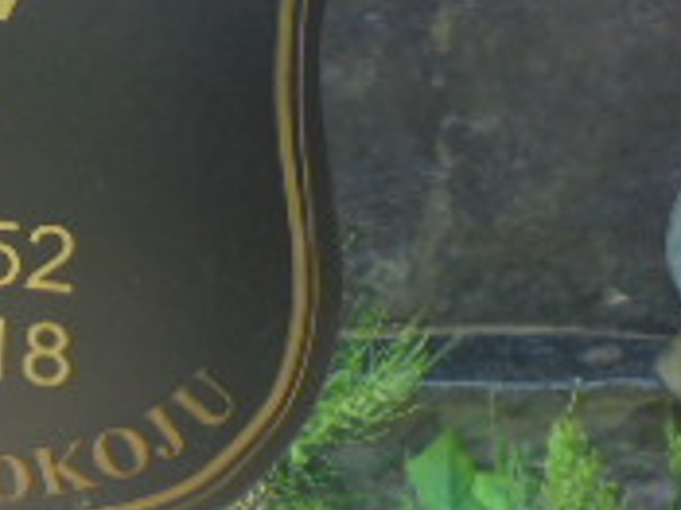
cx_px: -233
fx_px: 1868
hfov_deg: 19.0
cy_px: 23
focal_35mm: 95
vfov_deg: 15.3
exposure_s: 1/250
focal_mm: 4.6
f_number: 3.5
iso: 100
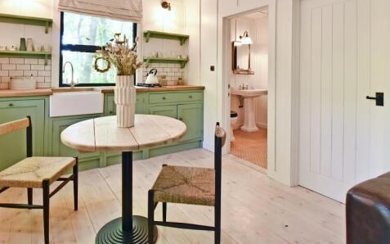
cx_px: 183
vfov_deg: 55.3
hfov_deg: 82.2
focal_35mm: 21
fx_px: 223
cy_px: 70
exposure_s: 1/4
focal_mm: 10
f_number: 11
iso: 400
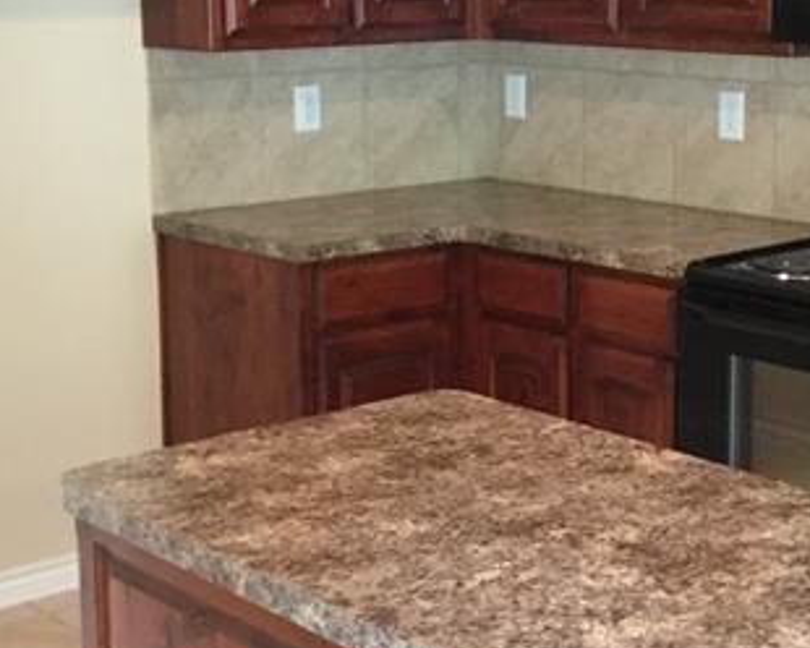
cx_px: 499
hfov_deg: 25.3
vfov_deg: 20.4
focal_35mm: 75
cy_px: 227
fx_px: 1798
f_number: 2.4
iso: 200
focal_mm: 3.3
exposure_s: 1/15
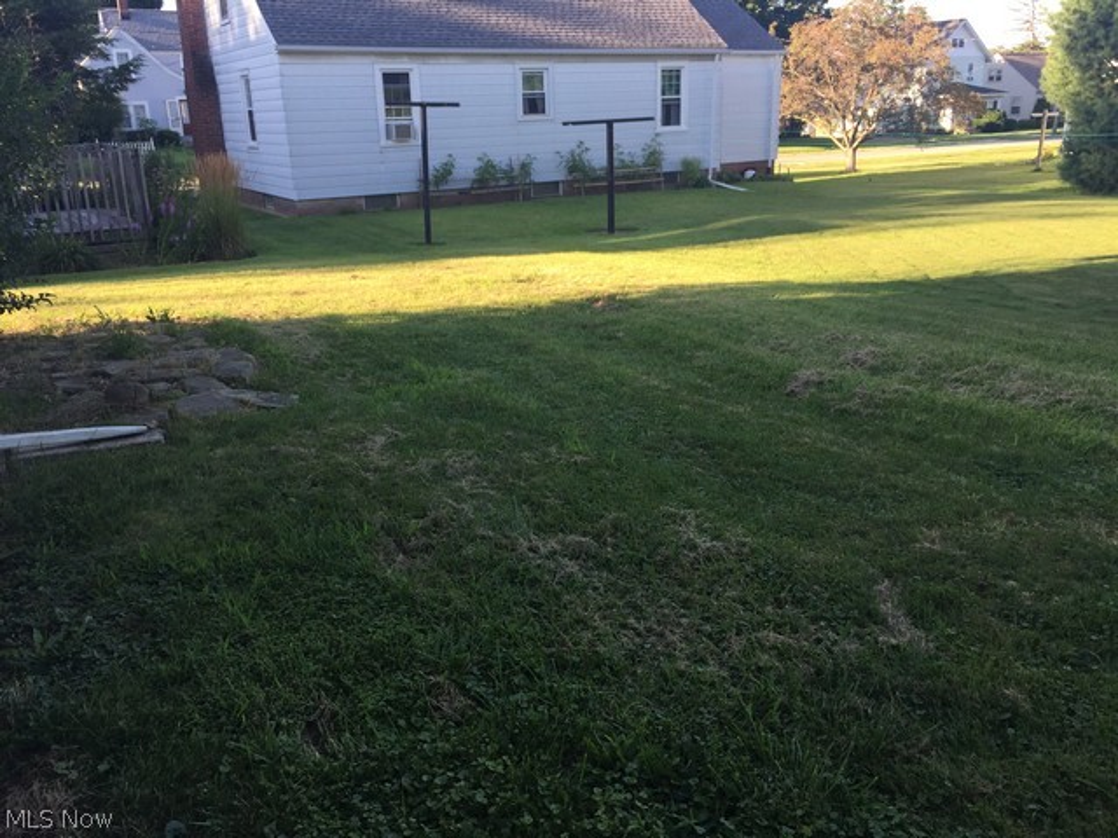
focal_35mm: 29
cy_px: 419
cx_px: 559
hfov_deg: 61.7
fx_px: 937
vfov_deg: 48.2
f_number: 2.2
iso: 32
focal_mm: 4.15
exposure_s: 1/255
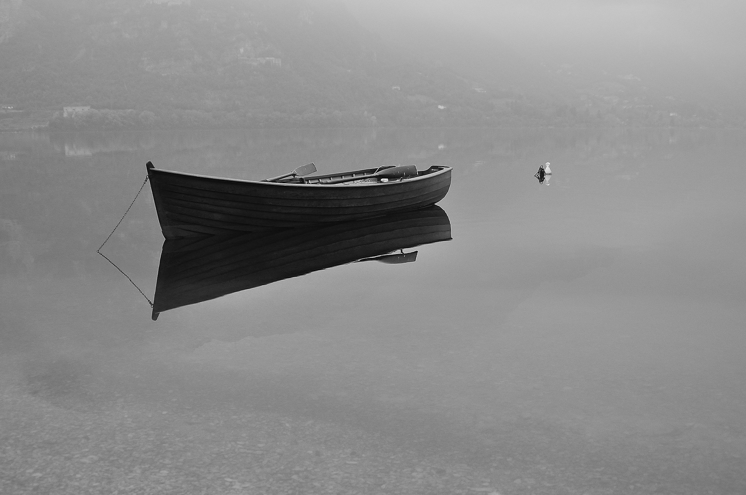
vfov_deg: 31.8
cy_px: 248
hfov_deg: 46.4
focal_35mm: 42
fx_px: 869
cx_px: 373
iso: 800
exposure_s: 1/500
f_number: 3.5
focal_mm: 28
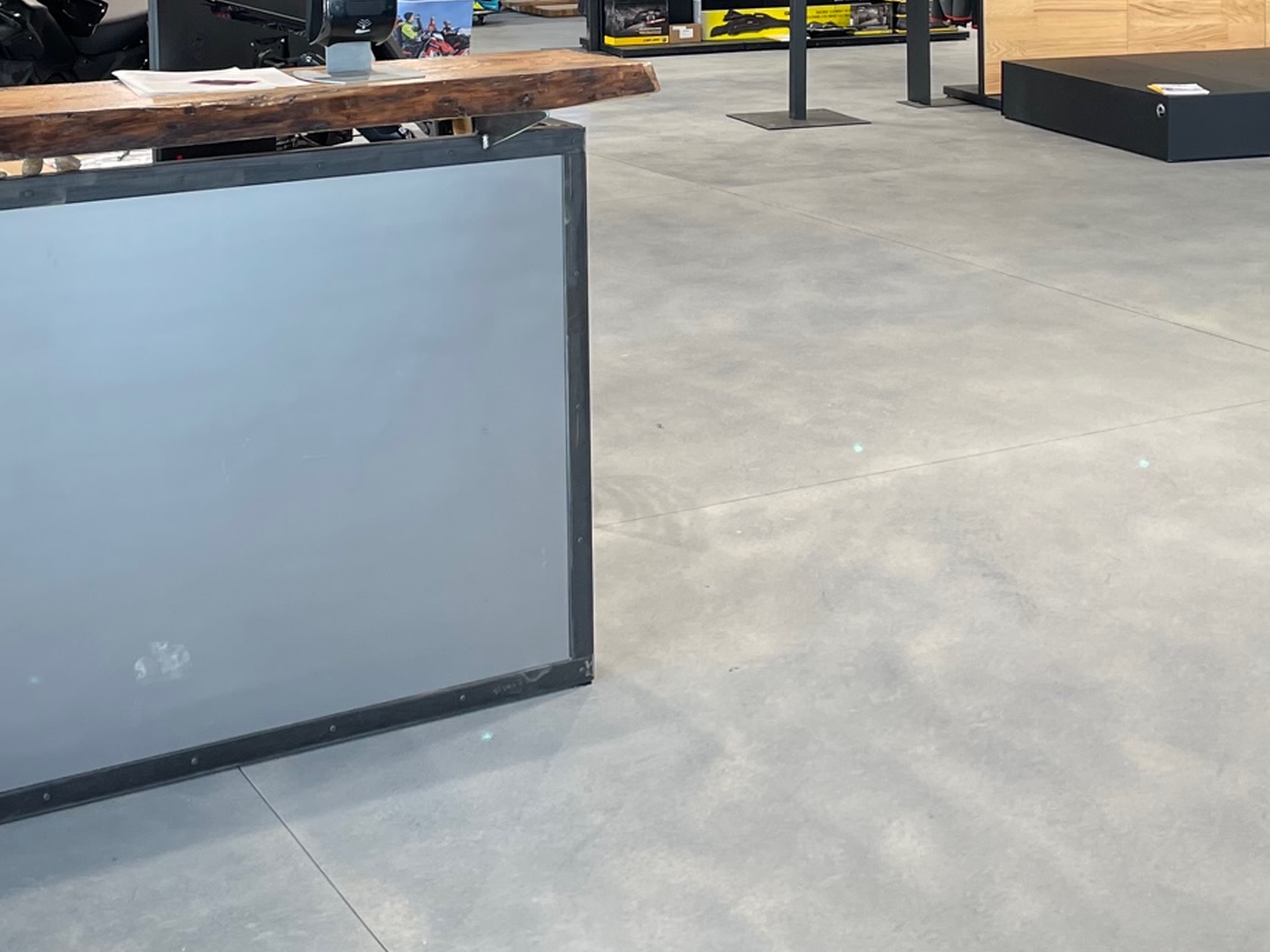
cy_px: 10
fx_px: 2091
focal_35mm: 57
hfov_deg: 33.8
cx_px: 607
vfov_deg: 24.5
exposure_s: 1/121
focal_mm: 4.2
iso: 100
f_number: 1.6
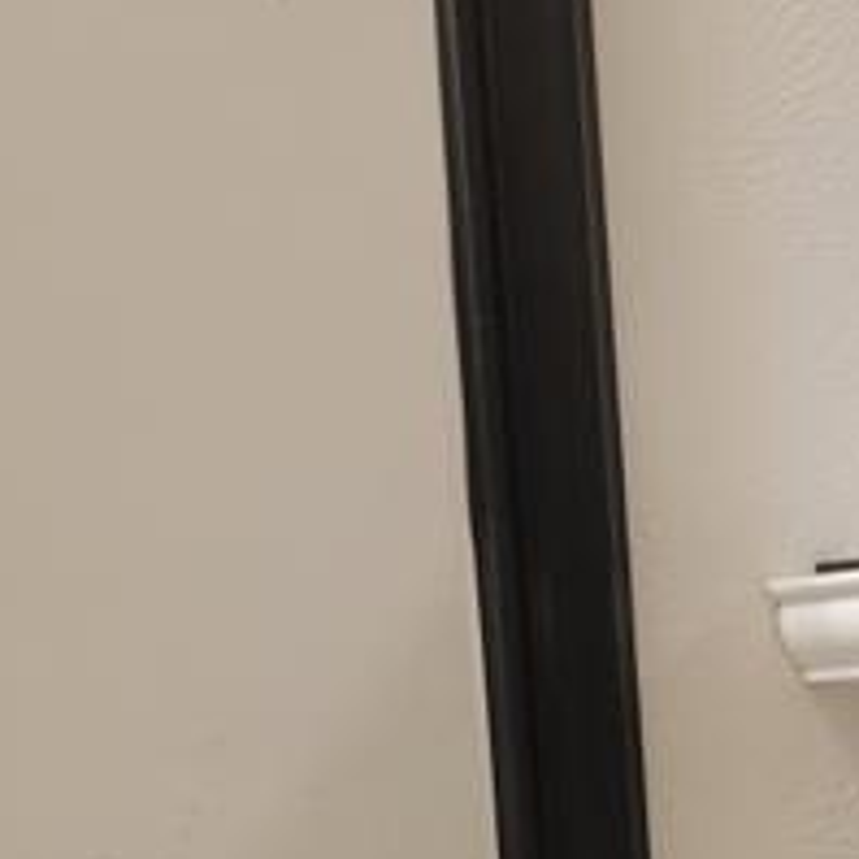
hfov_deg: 12.1
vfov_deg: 13.1
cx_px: 1996
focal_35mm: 119
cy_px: 1579
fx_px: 3341
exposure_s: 1/120
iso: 160
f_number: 1.8
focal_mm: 5.4
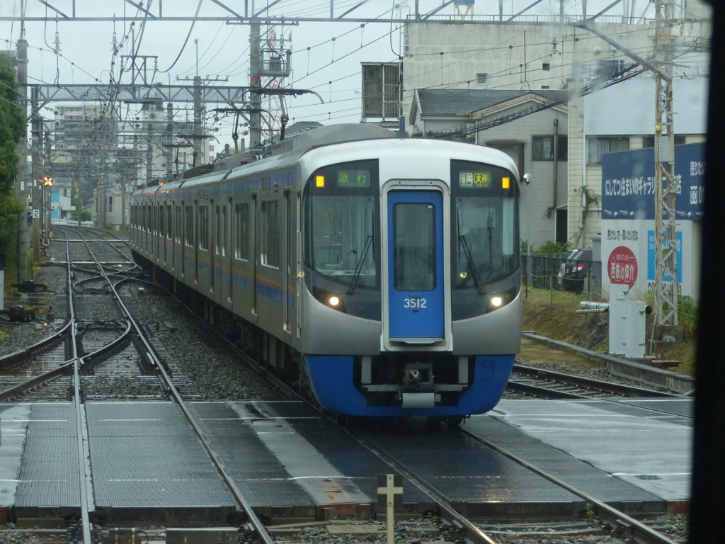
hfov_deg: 14.6
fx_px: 2827
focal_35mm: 135
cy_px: 272
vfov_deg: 11.0
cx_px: 362
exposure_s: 1/320
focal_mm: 24.3
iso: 400
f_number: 3.2
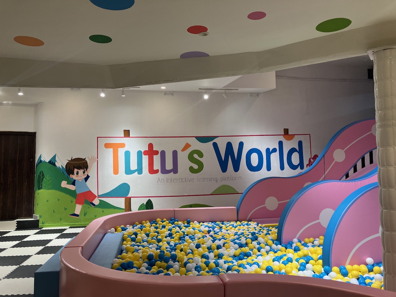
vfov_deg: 49.7
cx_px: 198
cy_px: 148
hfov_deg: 63.4
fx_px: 320
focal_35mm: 28
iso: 80
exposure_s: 1/100
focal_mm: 3.99
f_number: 1.8
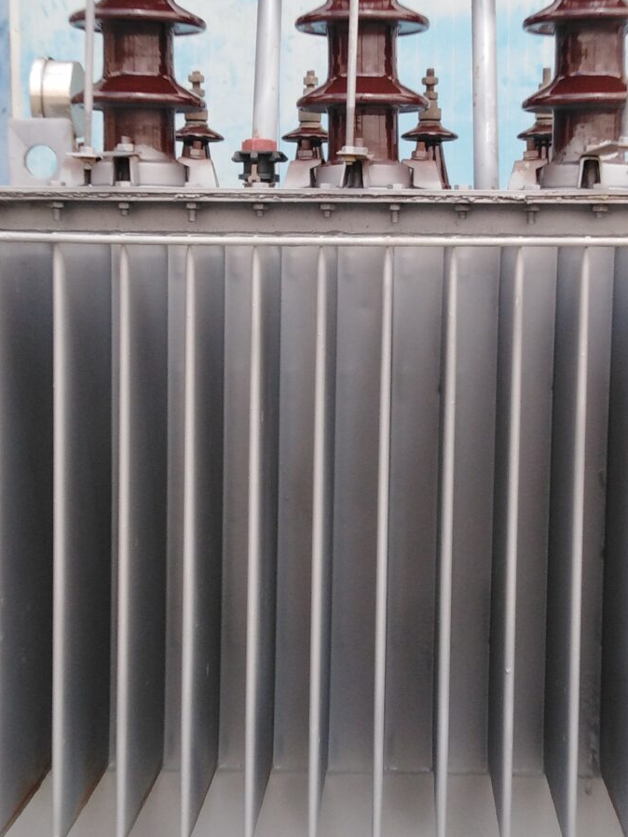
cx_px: 377
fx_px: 1378
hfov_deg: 25.6
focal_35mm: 57
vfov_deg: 33.7
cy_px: 361
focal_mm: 3.37
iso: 100
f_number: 2.2
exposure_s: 1/582
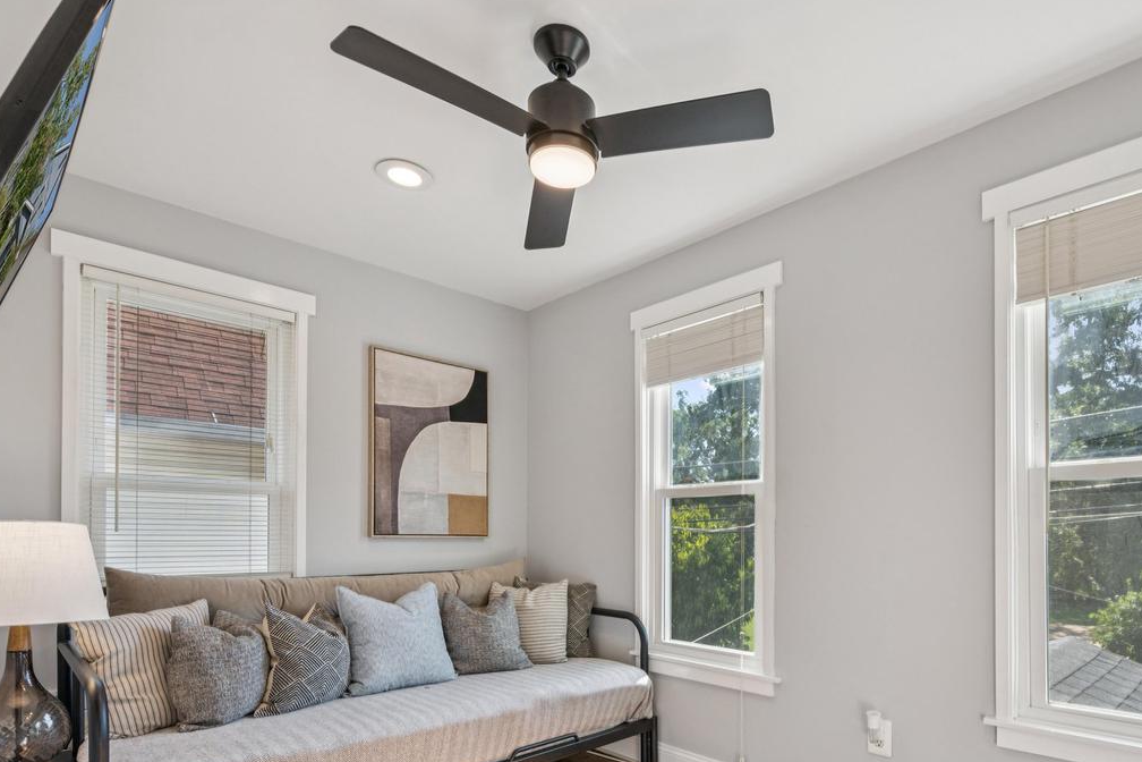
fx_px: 634
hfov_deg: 83.1
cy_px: 536
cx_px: 677
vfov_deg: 59.8
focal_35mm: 20
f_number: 7.1
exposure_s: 1/125
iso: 400
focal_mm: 14
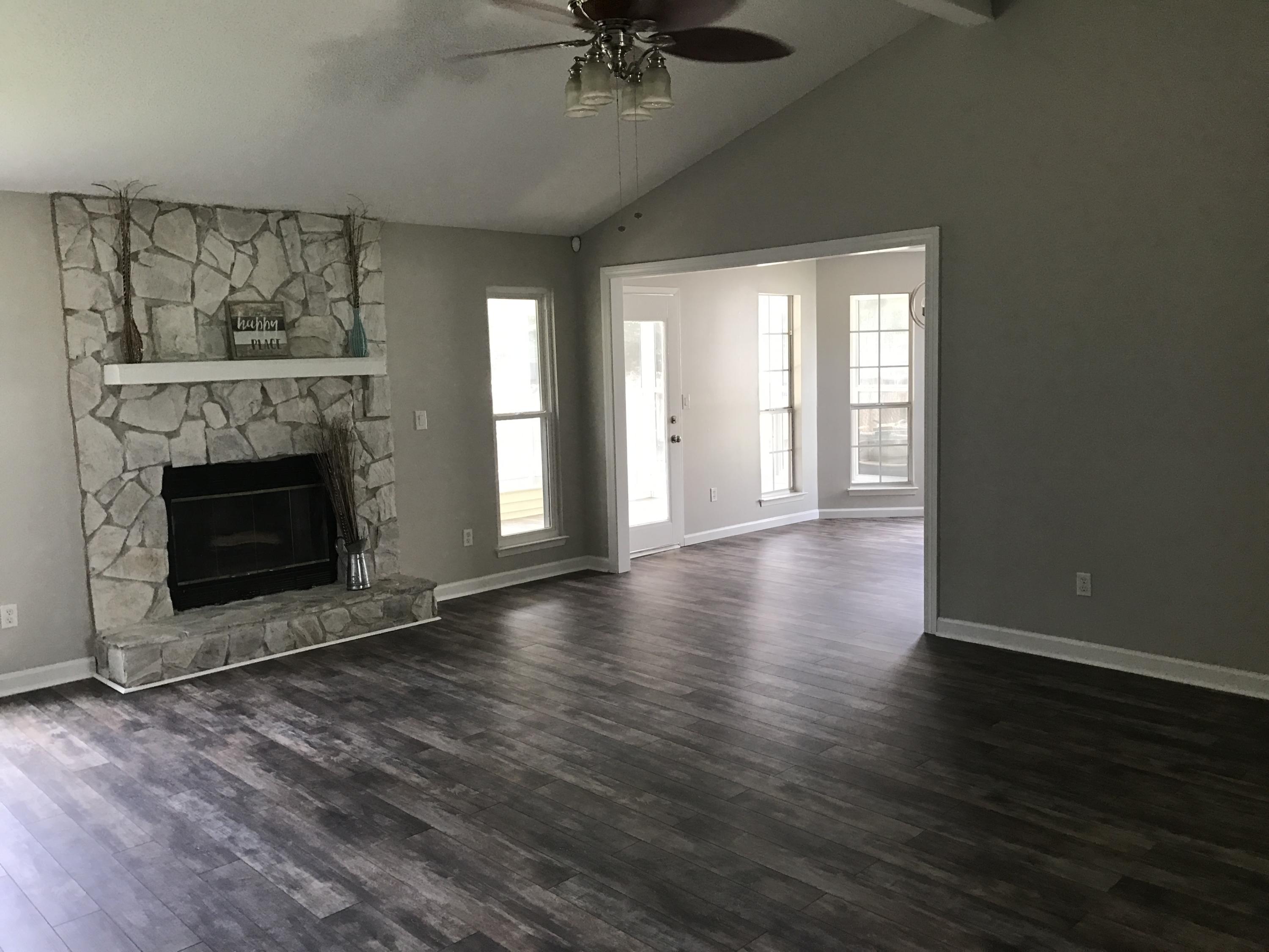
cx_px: 634
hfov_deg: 63.4
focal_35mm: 28
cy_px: 476
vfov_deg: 49.7
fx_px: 1026
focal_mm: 3.99
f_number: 1.8
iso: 40
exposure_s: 1/30
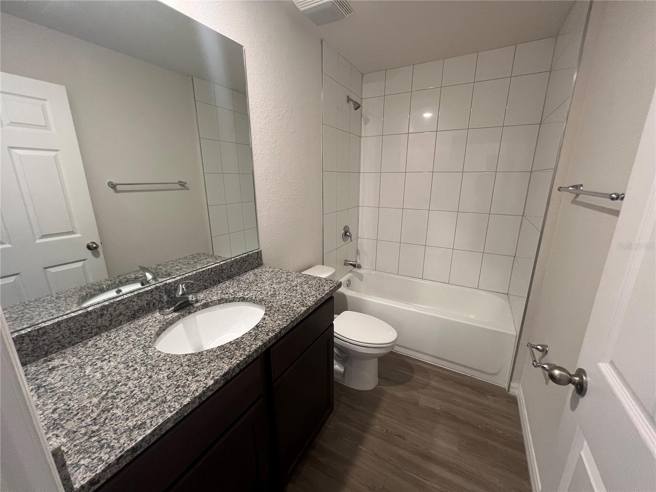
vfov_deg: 89.9
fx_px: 246
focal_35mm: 13
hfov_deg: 106.2
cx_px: 328
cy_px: 246
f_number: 1.8
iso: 200
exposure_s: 1/60
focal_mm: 1.57
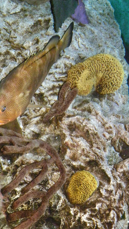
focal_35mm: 128
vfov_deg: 16.8
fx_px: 778
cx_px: 50
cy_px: 114
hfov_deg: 9.5
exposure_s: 1/30
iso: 800
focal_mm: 20.8
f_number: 4
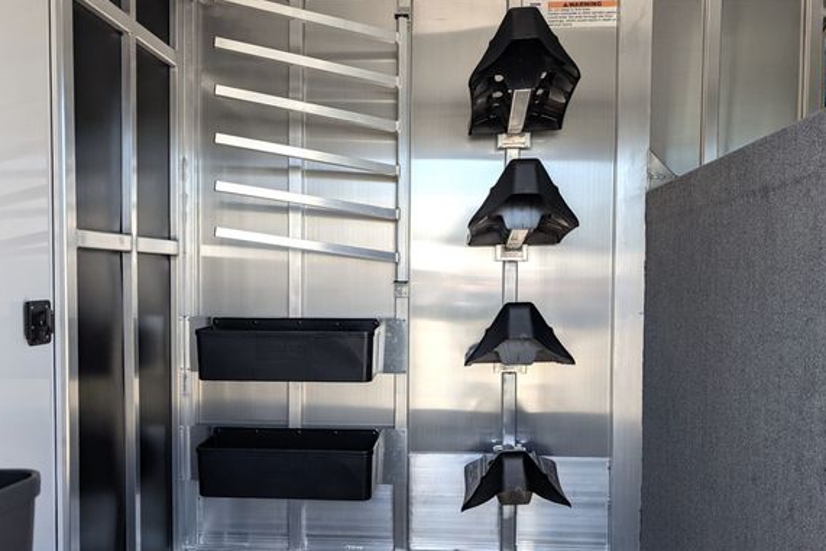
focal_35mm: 28
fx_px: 643
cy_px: 299
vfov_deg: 46.4
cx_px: 441
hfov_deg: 65.4
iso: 21
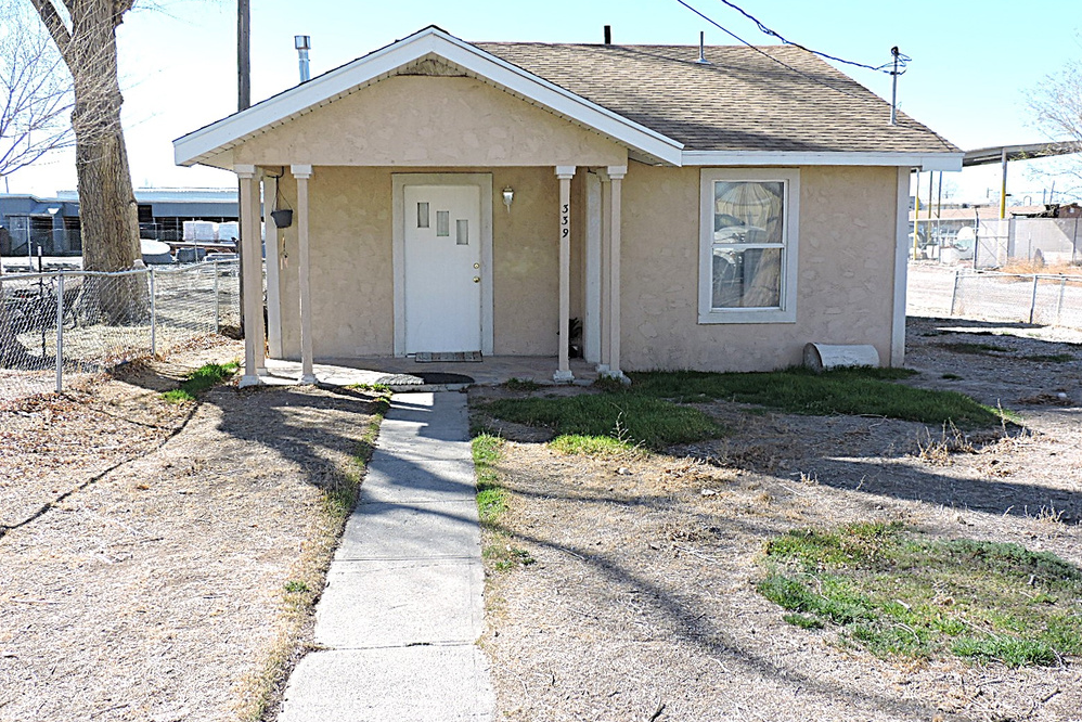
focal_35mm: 32
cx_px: 531
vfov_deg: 41.1
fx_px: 962
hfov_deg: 58.7
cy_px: 351
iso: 100
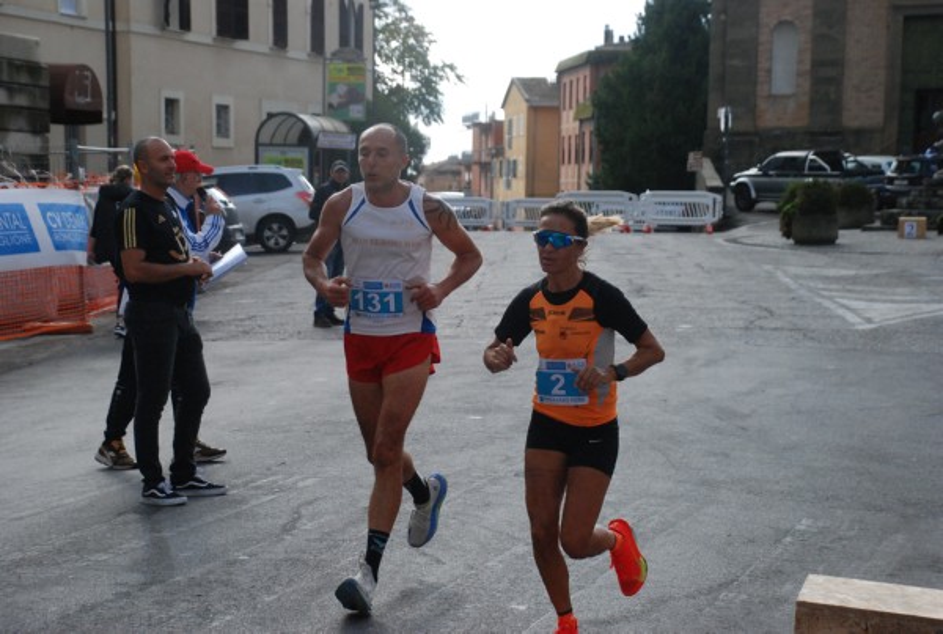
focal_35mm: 87
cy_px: 317
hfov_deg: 23.3
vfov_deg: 15.8
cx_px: 472
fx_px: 2284
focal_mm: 58
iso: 1000
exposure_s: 1/1600
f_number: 5.6
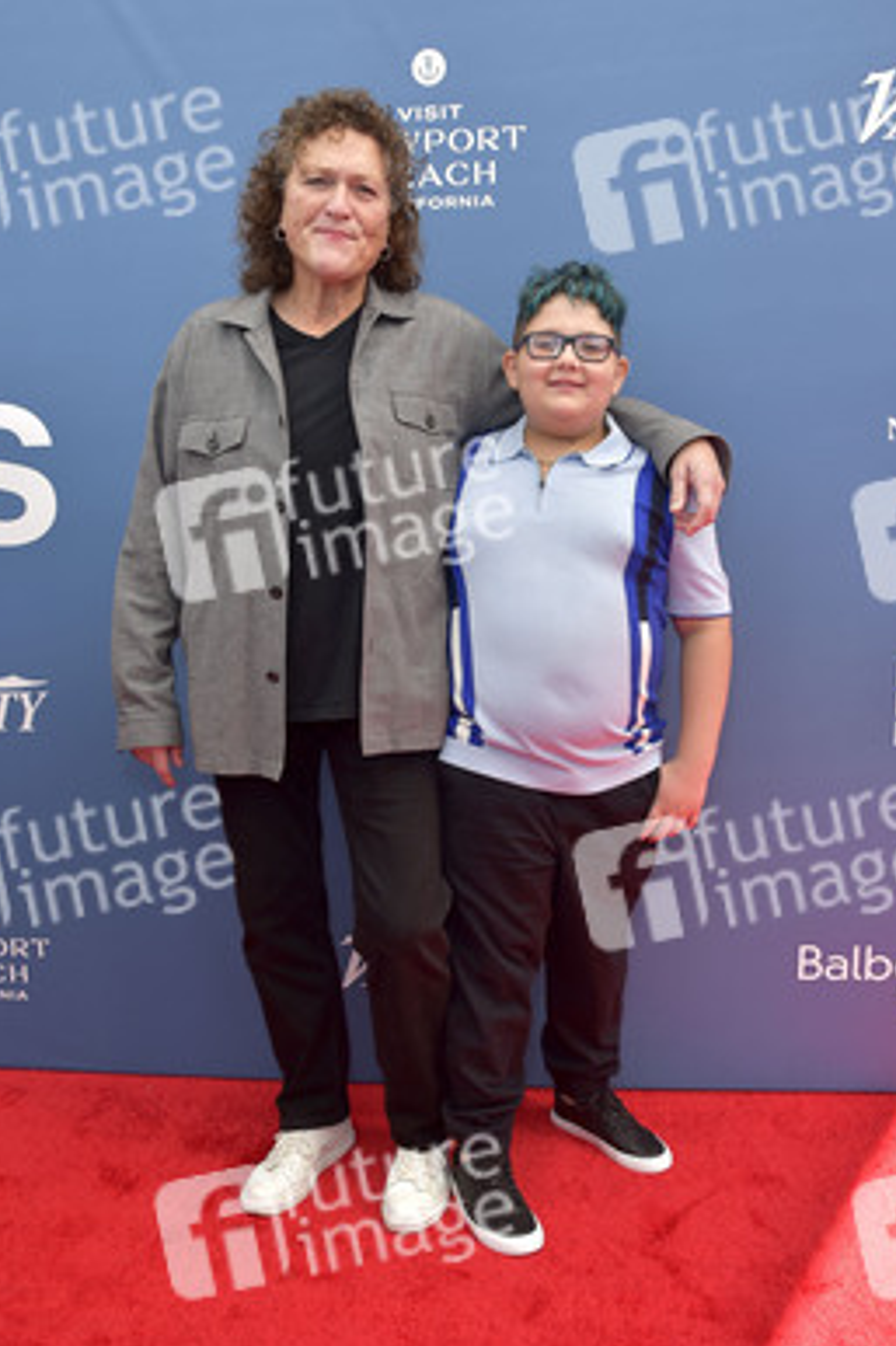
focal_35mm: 28
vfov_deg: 65.5
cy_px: 694
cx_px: 438
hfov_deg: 46.4
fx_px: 1046
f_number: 7.1
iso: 250
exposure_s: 1/250
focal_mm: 27
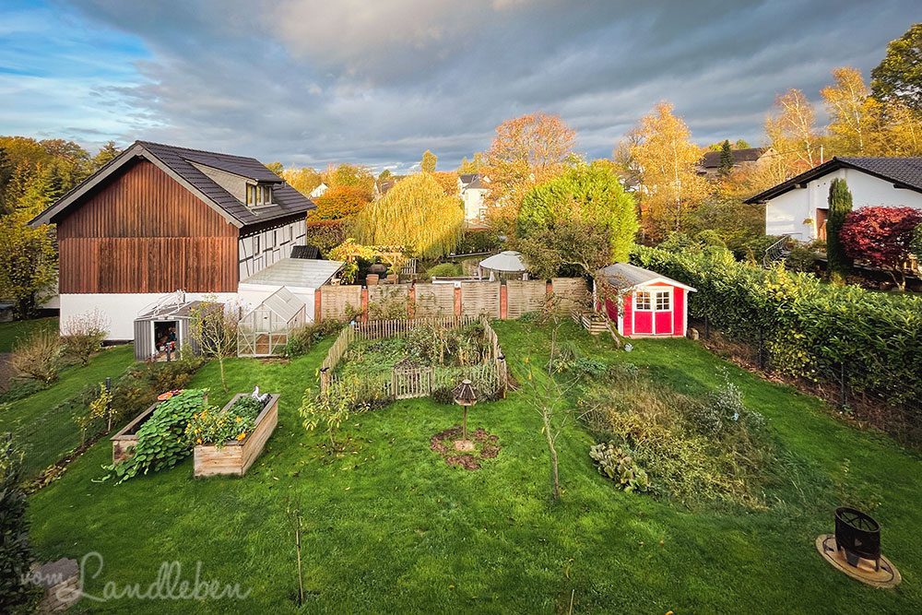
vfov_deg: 37.9
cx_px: 461
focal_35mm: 35
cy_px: 308
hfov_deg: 54.4
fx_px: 896
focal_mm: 35
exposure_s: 1/160
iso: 1000
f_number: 4
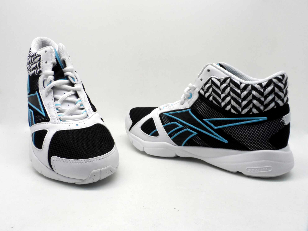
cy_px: 116
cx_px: 154
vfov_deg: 56.8
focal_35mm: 24
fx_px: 214
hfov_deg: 71.6
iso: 100
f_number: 6.4
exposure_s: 1/30
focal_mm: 4
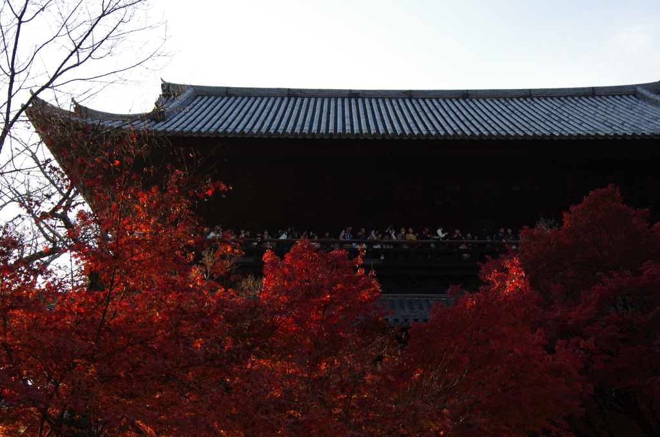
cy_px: 218
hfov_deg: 42.8
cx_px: 330
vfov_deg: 29.1
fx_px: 841
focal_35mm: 46
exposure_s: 1/200
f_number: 9
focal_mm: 31
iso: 400
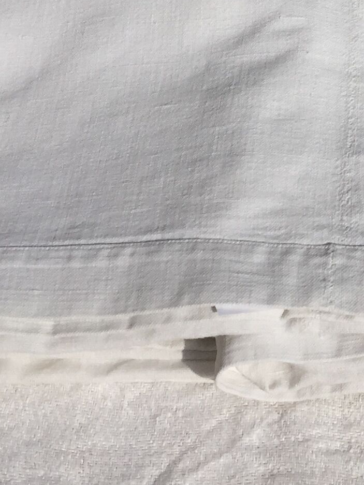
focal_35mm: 101
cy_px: -15
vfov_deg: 18.9
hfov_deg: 13.8
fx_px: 1416
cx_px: 534
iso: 32
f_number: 2.2
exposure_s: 1/9901
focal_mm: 4.15
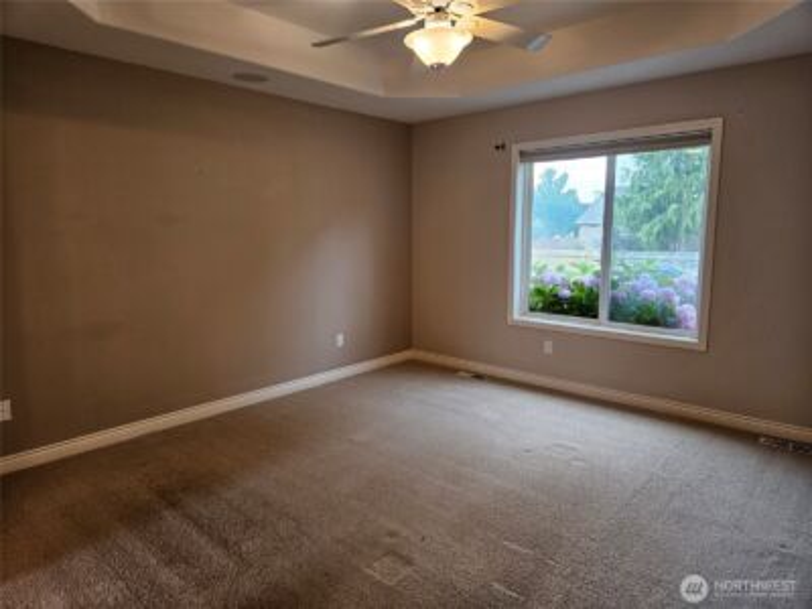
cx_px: 406
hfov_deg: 73.9
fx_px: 540
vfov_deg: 58.9
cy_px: 304
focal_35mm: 23
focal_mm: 5.4
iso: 160
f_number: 1.8
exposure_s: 1/120
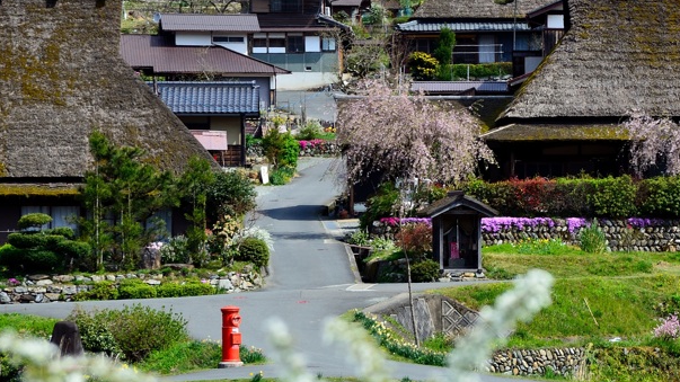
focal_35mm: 229
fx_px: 4129
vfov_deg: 5.3
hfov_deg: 9.4
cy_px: 162
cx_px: 564
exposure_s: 1/400
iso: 200
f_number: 8
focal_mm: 86
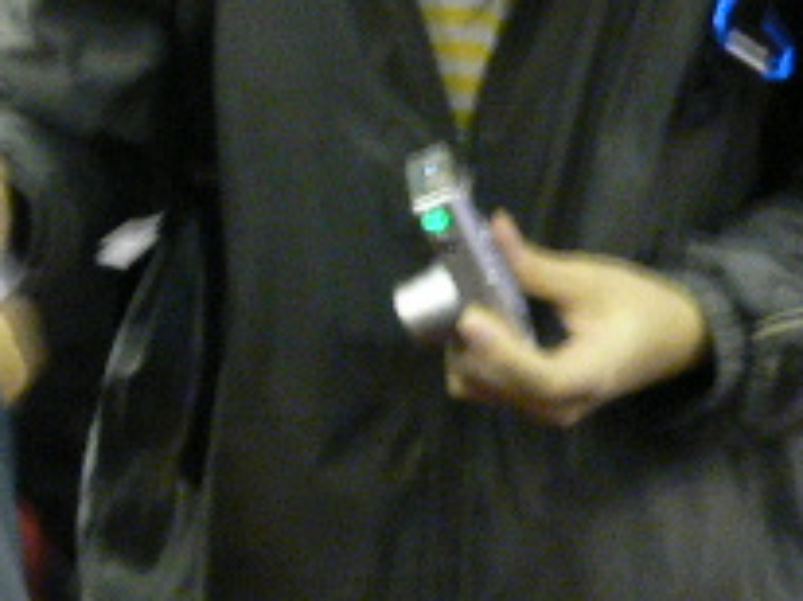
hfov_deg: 17.5
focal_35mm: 109
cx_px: -55
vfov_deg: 13.4
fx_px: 2526
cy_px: 20
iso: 200
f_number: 2.8
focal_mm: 5.8
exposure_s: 1/8
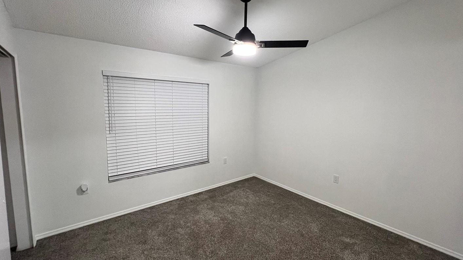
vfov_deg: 67.1
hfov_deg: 99.3
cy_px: 127
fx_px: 196
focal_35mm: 16
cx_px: 241
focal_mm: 1.57
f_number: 1.8
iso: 320
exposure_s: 1/60
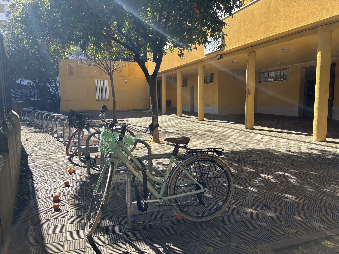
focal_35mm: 26
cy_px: 127
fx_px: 255
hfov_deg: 67.3
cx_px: 170
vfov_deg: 53.1
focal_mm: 5.96
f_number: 1.6
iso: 50
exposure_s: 1/1381
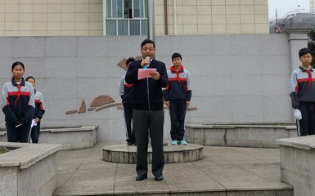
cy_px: 83
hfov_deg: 39.6
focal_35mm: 51
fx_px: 438
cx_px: 147
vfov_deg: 25.3
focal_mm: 4.75
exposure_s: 1/289
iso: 50
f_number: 1.8
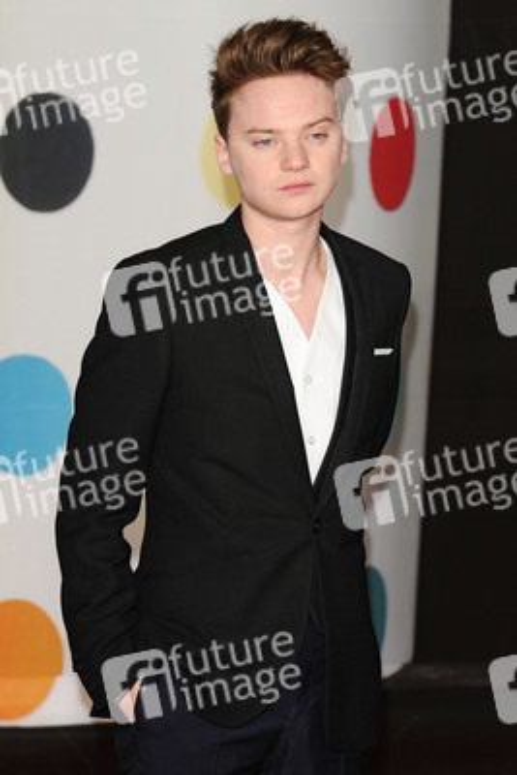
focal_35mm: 158
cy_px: 388
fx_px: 3390
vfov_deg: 13.0
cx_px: 258
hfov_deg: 8.7
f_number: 4.5
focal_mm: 105
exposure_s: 1/200
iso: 320
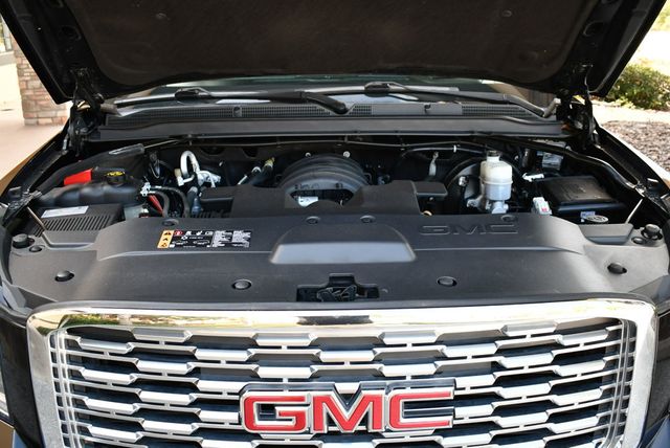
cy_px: 224
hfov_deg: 53.1
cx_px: 335
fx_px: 671
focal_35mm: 36
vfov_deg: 36.9
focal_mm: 18
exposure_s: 1/250
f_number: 3.5
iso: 450
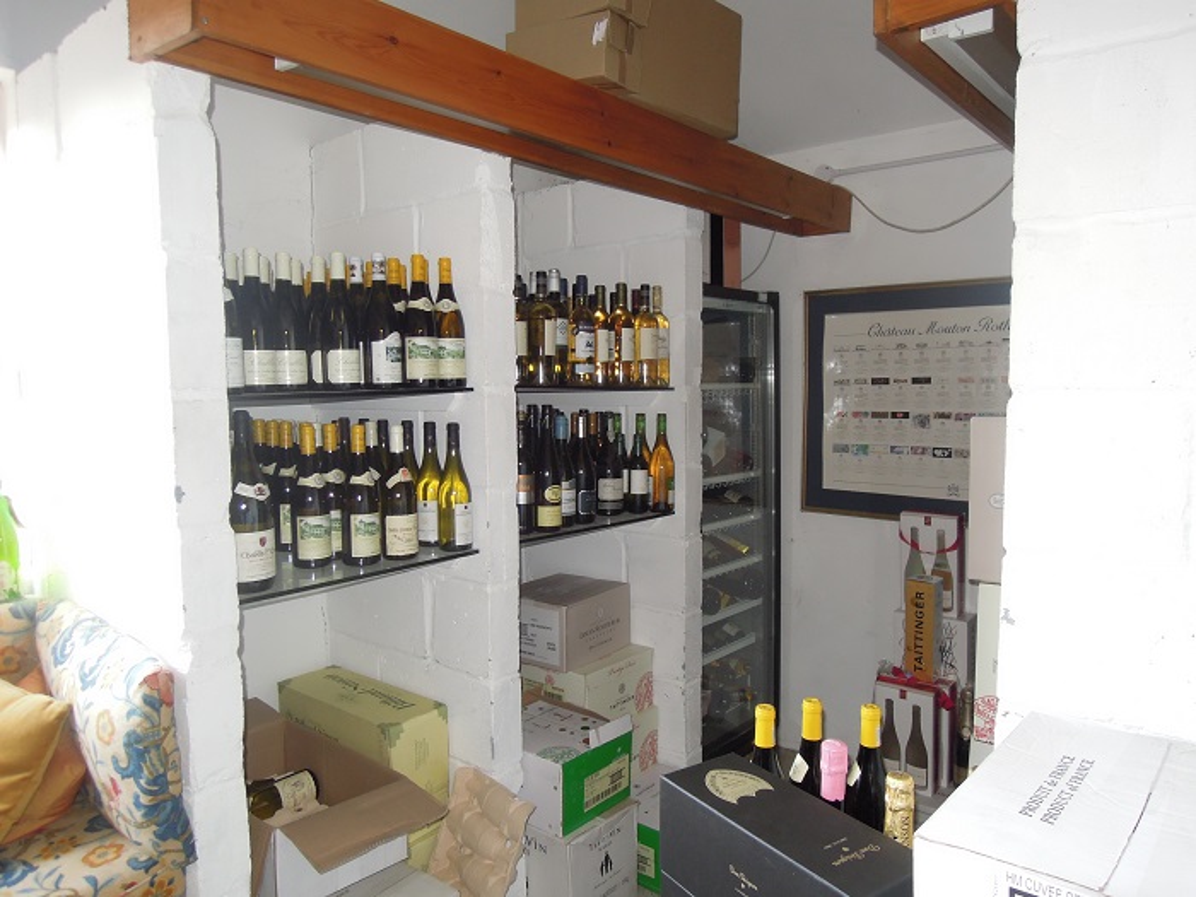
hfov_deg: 71.6
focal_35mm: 24
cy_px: 448
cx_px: 598
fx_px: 829
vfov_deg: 56.8
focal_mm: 4.3
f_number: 2.8
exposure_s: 1/30
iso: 200
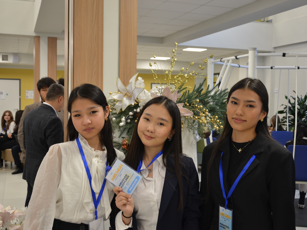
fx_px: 381
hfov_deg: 43.8
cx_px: 163
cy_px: 117
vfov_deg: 33.6
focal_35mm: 43
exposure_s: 1/60
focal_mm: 26
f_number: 4
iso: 500
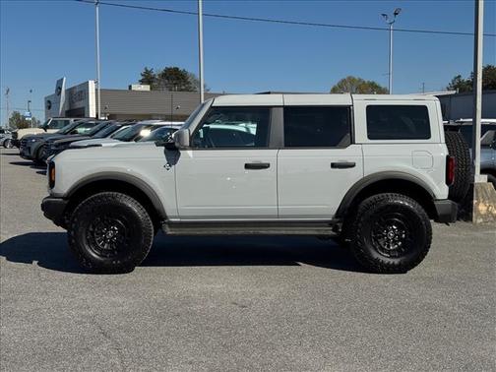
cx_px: 248
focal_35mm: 48
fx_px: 688
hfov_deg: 39.7
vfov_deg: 30.3
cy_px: 186
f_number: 1.78
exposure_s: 1/7937
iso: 64
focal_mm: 6.76
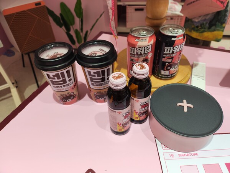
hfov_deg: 71.6
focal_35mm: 24
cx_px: 115
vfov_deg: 56.8
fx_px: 159
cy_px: 86
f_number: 1.8
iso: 50
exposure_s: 1/167
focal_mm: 5
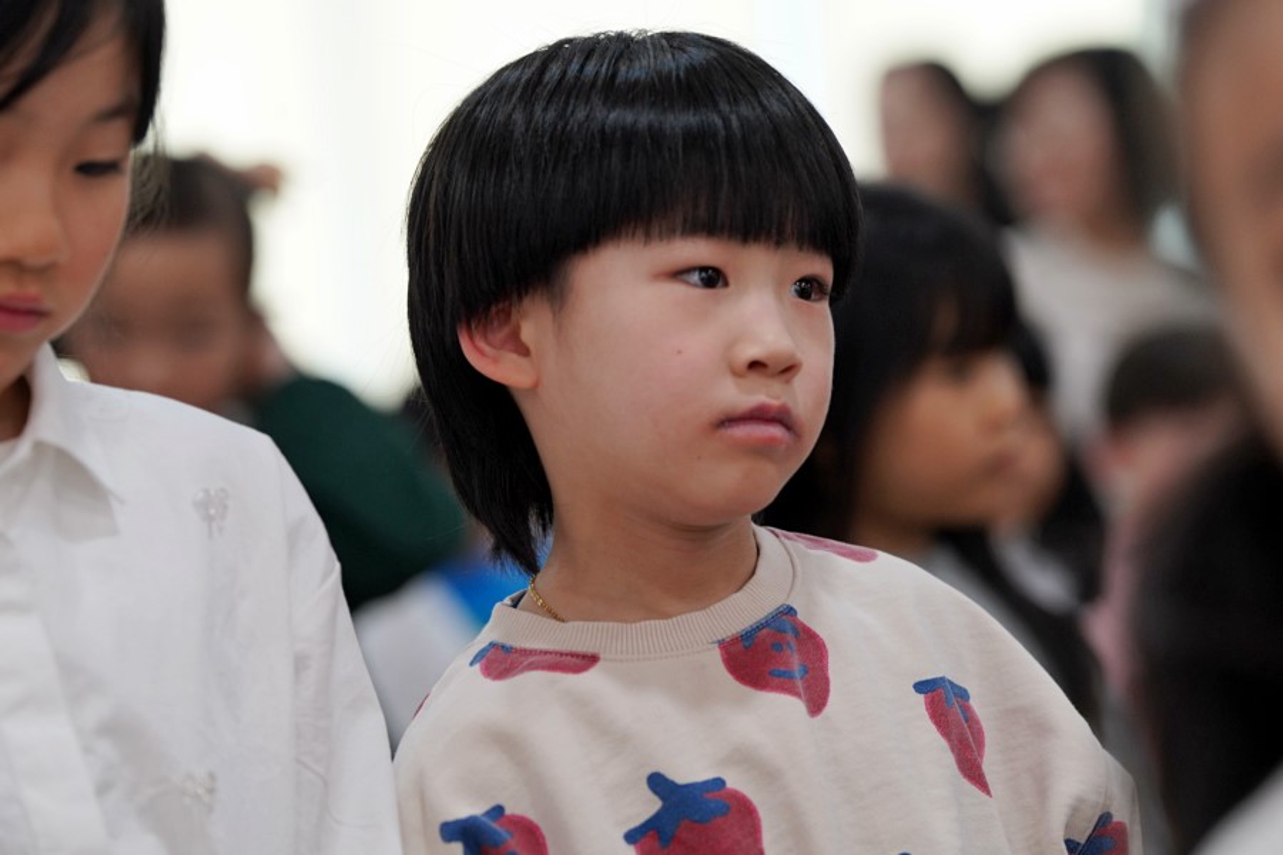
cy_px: 428
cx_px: 642
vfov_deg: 9.3
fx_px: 5274
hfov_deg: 13.9
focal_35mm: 148
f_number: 4
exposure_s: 1/160
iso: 1250
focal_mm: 148
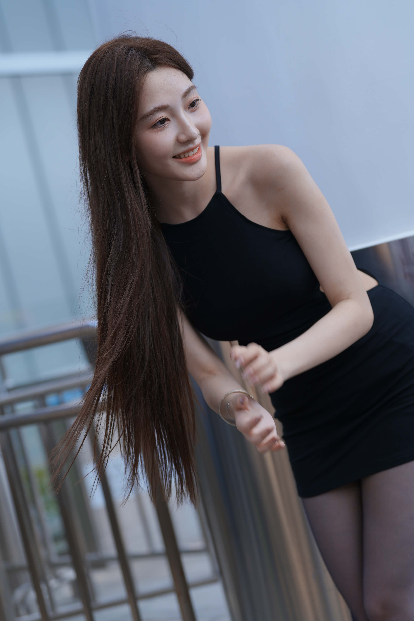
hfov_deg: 17.7
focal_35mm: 77
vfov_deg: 26.3
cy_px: 310
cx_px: 207
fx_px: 1328
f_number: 3.2
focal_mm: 77
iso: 100
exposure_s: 1/320
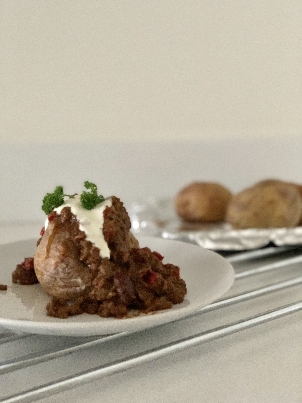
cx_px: 151
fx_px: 605
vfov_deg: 36.8
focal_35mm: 52
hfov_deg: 28.0
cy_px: 202
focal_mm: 6
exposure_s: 1/30
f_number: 2.4
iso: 1000
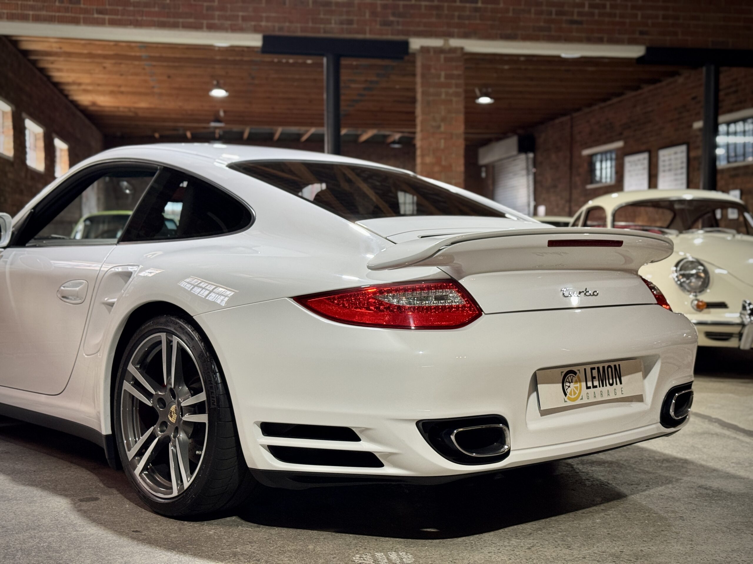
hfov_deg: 39.7
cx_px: 376
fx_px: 1044
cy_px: 282
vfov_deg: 30.3
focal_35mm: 48
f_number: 1.78
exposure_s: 1/50
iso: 160
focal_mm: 6.76
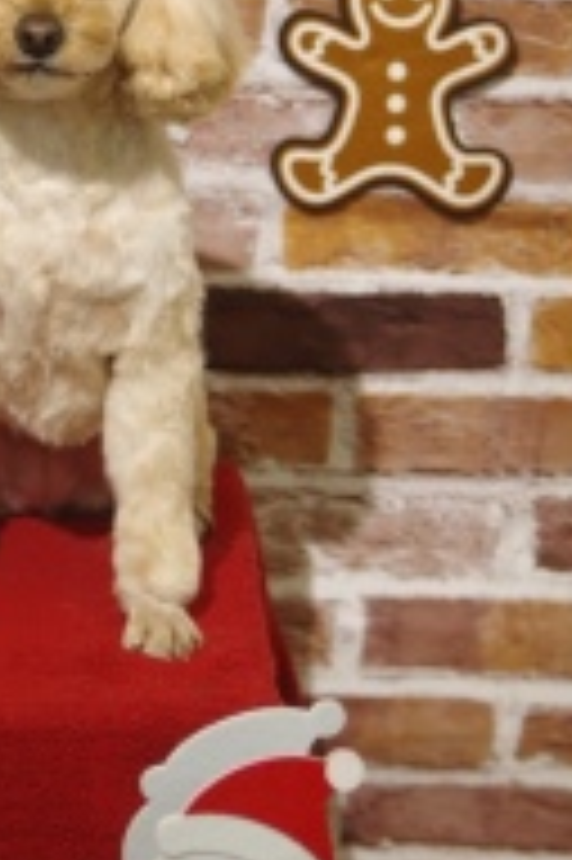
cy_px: 104
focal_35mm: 157
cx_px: 41
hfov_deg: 8.7
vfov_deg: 13.0
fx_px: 3748
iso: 500
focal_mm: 50
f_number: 3.2
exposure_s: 1/125
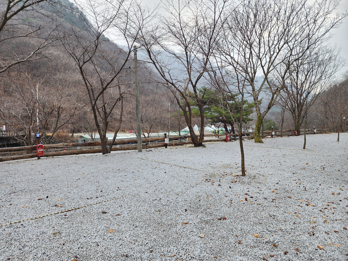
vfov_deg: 58.9
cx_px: 174
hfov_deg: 73.9
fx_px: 231
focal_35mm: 23
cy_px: 130
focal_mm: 6.4
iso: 20
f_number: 1.8
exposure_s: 1/180
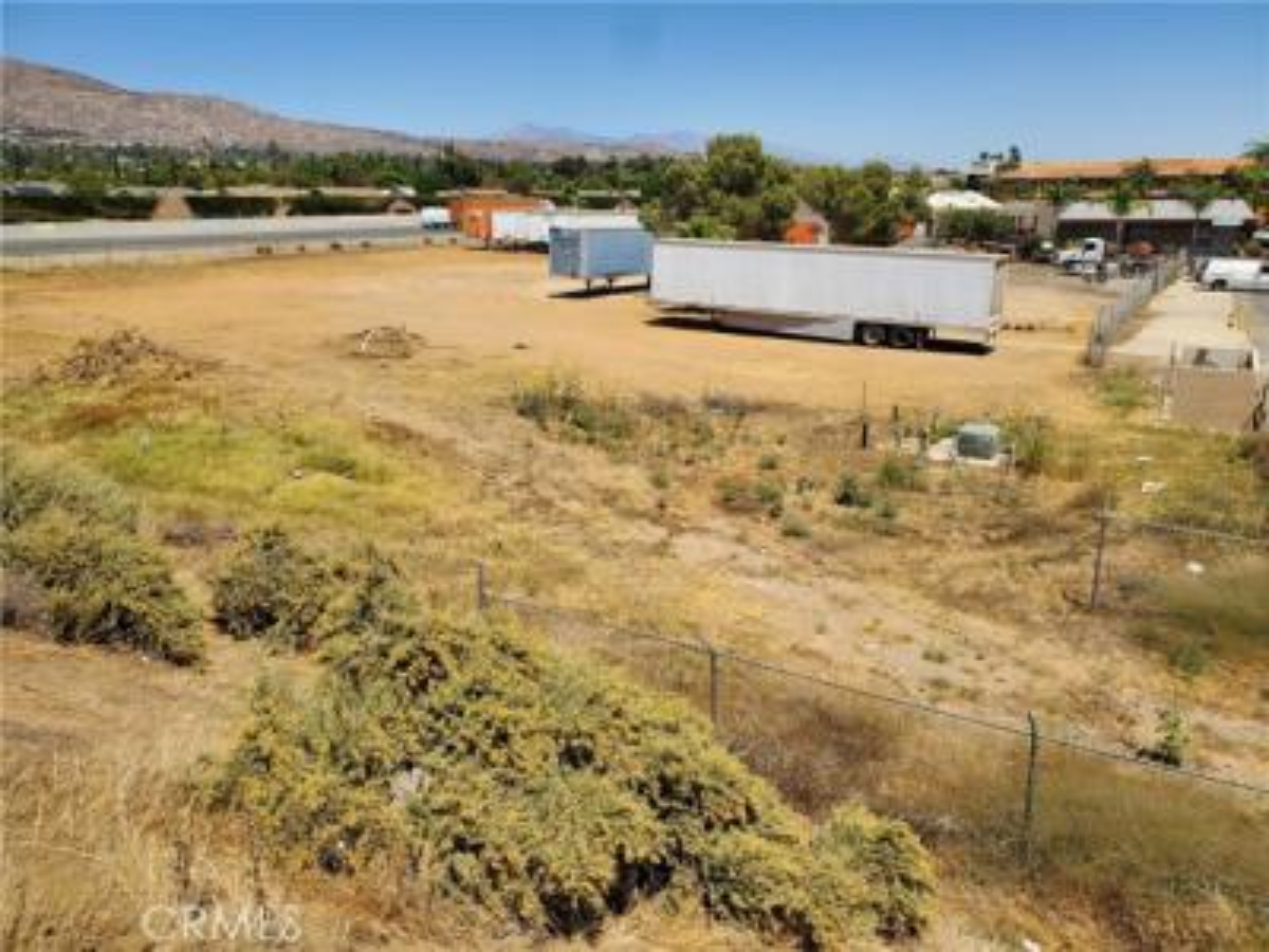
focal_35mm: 26
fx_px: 953
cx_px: 634
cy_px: 476
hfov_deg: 67.3
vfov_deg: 53.1
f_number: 2.4
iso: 50
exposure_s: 1/1717
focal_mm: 4.3
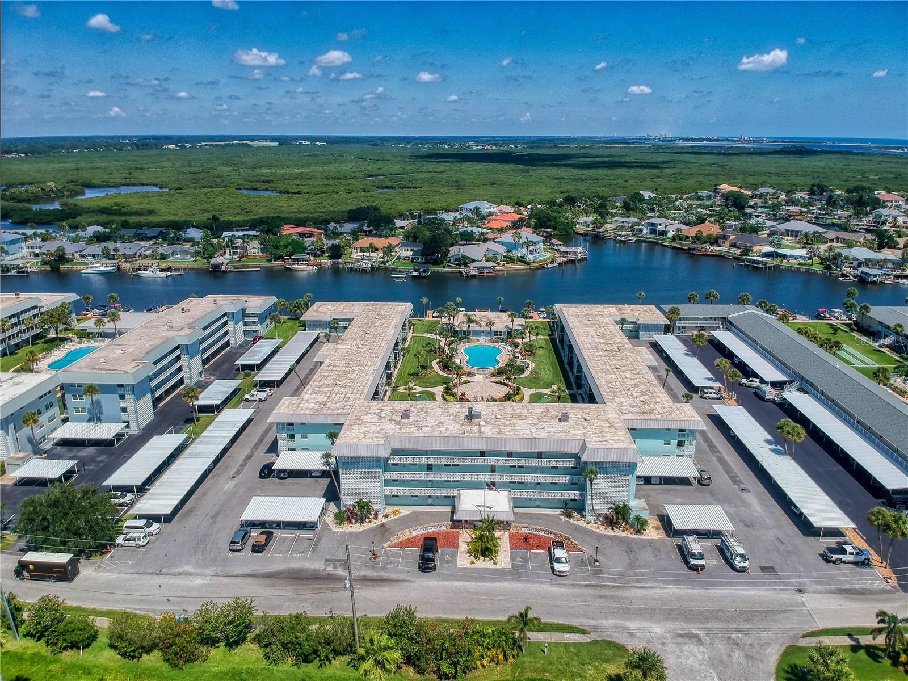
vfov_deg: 54.9
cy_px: 340
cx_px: 454
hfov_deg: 69.4
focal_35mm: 25
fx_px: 656
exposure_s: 1/2000
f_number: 2.6
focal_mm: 4.49
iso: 100
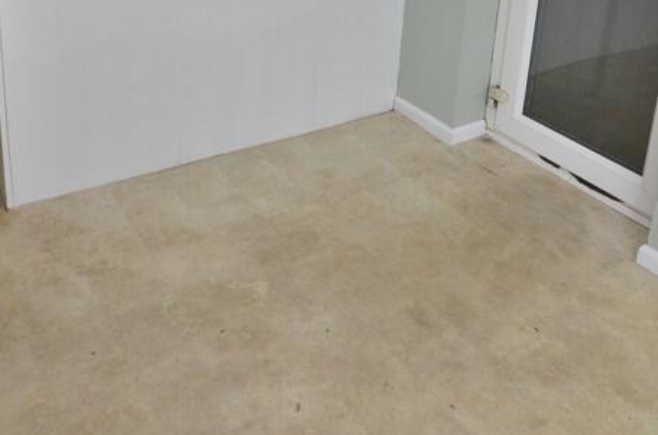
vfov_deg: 32.1
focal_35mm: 37
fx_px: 677
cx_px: 276
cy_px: -26
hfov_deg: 51.6
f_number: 5
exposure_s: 1/100
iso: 200
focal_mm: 11
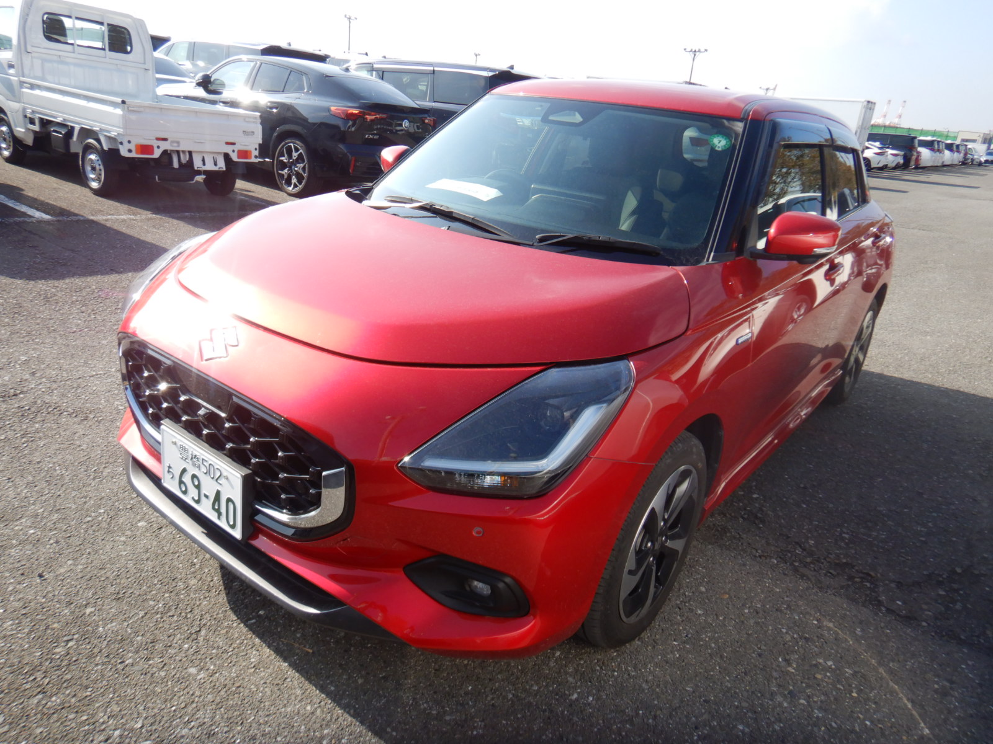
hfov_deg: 71.6
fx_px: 688
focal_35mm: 24
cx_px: 496
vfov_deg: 56.8
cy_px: 372
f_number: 2.8
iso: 125
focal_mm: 4.3
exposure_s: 1/800
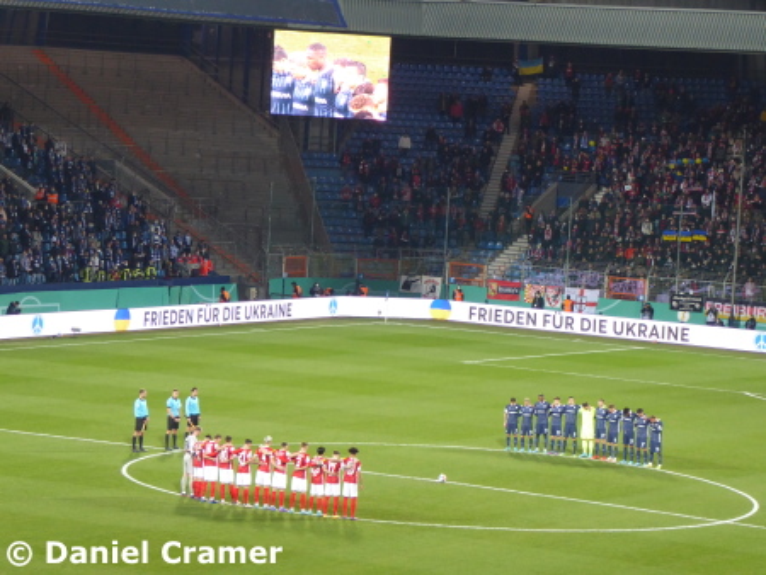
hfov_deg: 13.8
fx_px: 3166
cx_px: 383
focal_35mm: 143
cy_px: 288
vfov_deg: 10.4
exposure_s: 1/40
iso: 400
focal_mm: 25.6
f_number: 5.4
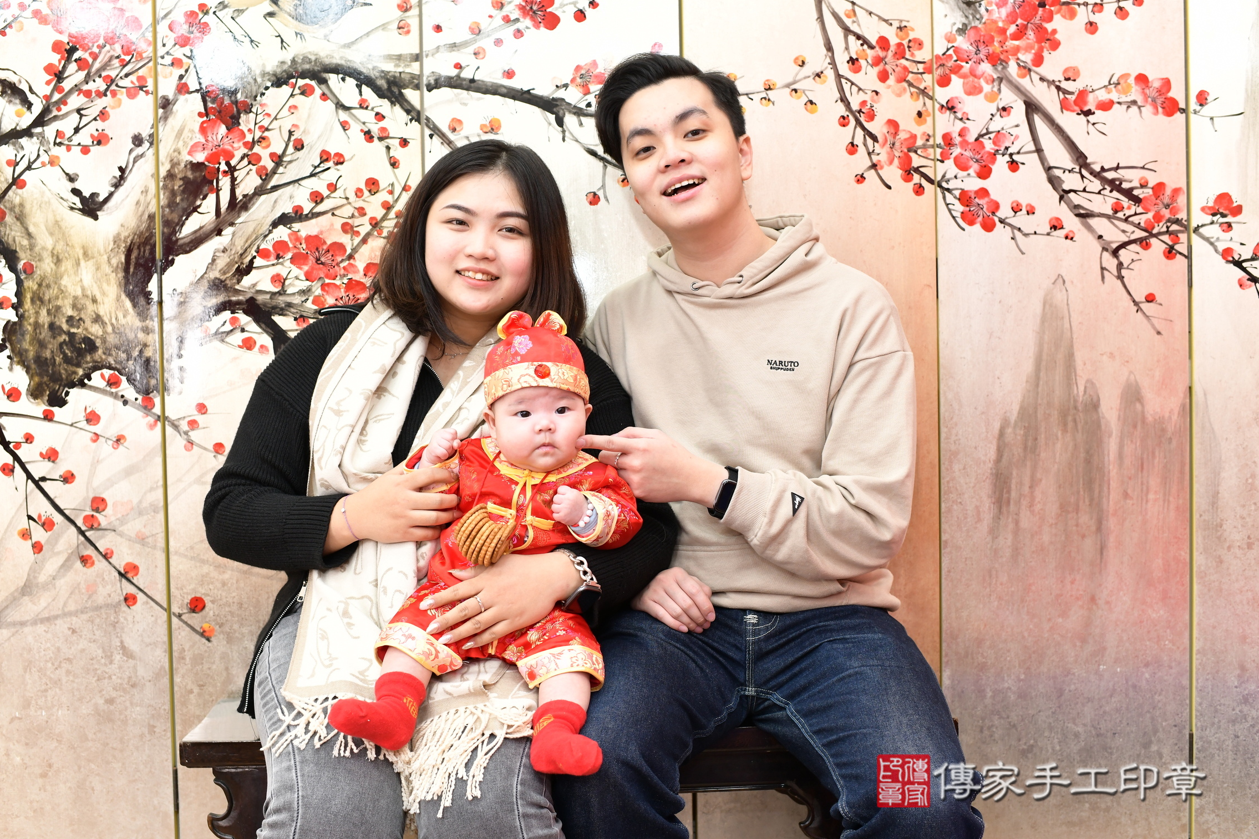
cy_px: 411
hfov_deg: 51.9
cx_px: 605
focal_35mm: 37
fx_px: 1294
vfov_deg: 35.9
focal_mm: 35
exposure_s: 1/200
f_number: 4.5
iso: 1000
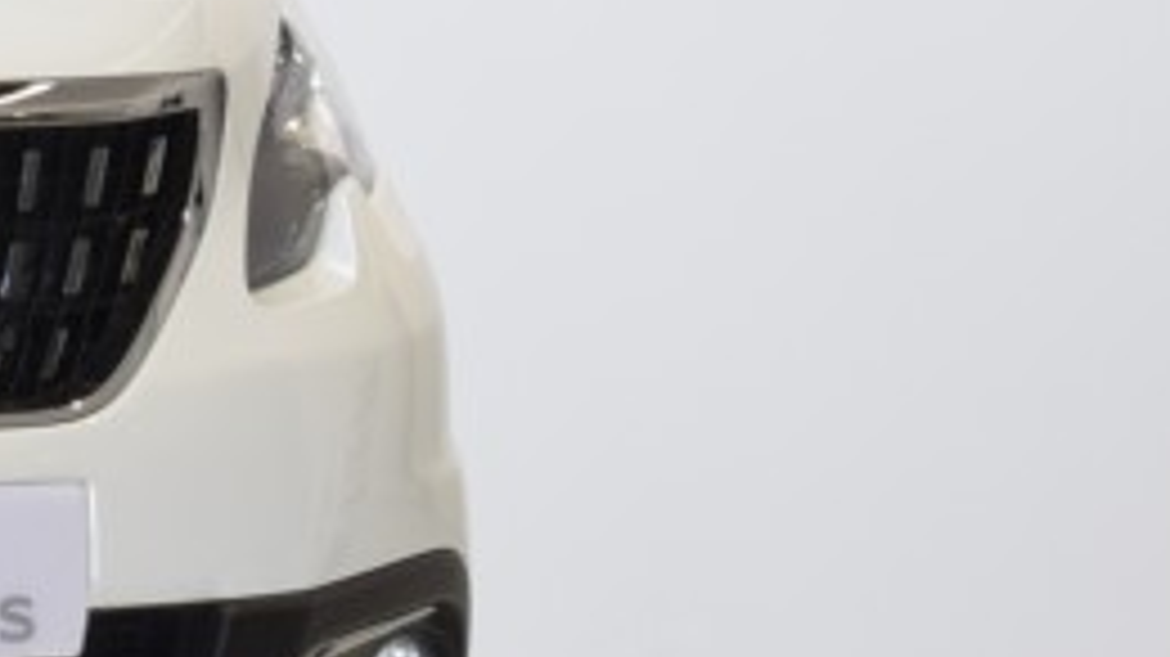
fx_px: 13490
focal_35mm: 435
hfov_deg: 4.8
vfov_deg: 2.8
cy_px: -270
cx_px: -2012
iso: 100
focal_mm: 48
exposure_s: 1/6
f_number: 10
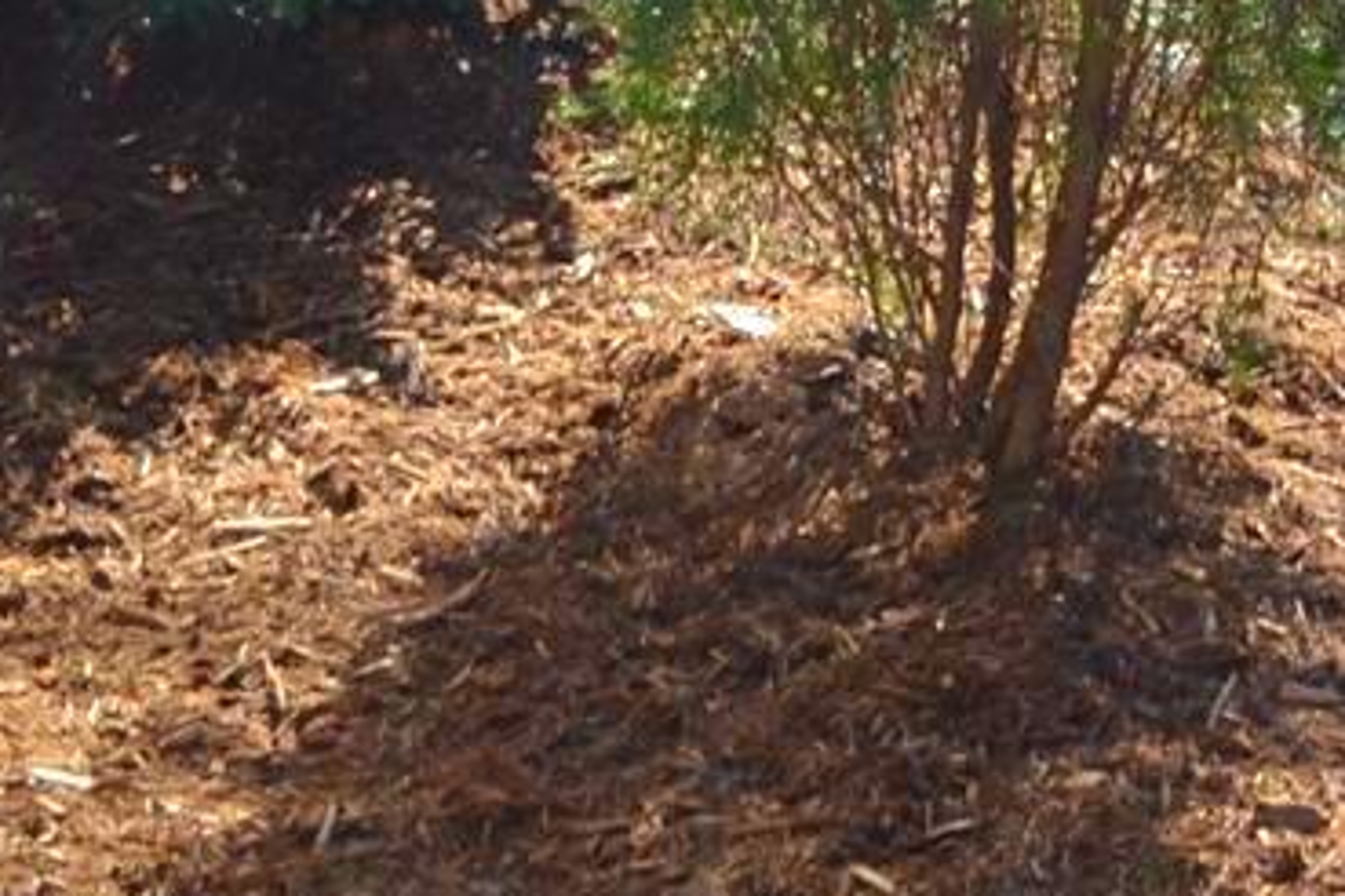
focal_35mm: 150
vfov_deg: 8.4
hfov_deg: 12.6
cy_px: -1255
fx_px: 5604
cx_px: 2366
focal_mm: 18
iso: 100
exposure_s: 1/125
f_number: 5.6
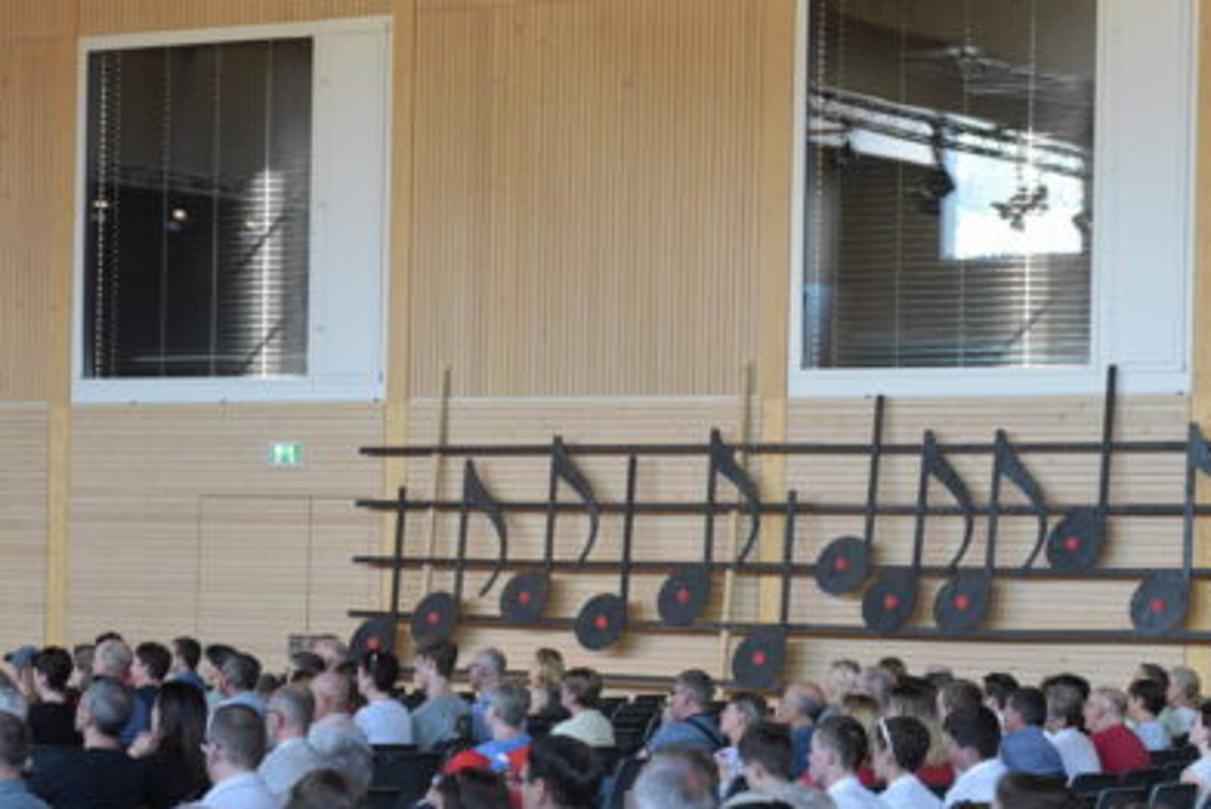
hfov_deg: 17.5
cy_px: 571
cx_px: 902
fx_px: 3905
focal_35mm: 116
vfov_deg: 11.8
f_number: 5.6
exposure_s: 1/125
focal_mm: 70
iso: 5000
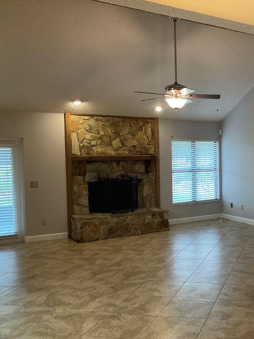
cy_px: 170
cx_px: 218
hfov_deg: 35.1
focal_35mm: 39
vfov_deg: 47.9
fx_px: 381
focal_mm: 3
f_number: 1.8
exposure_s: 1/60
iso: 125
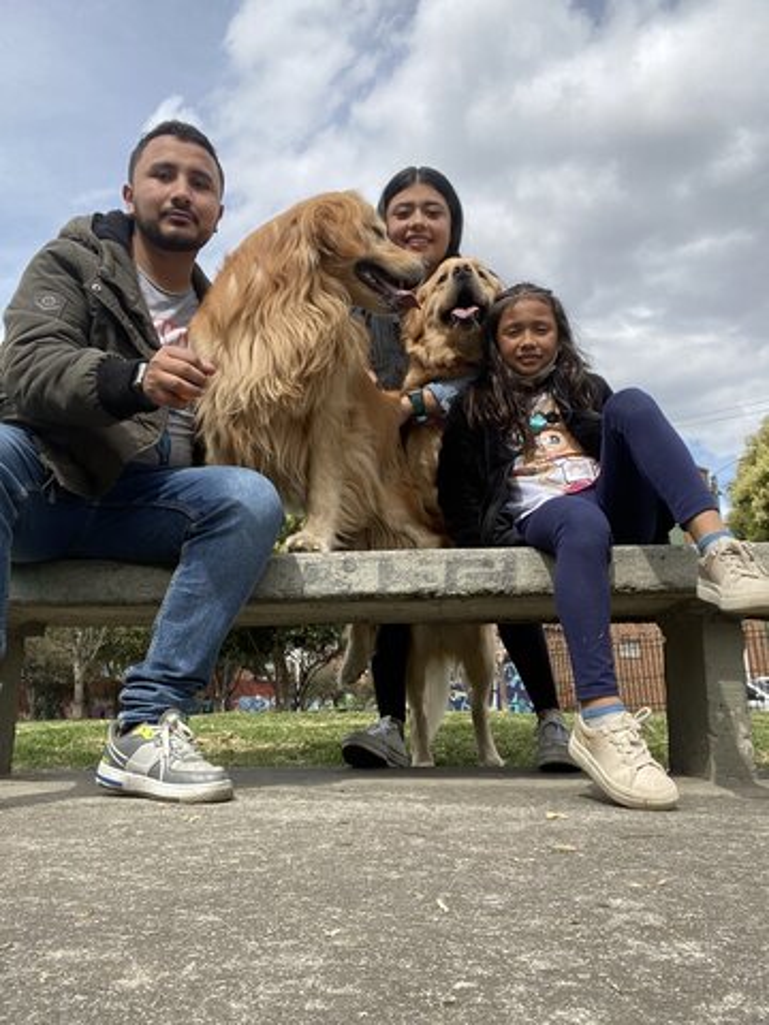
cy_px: 512
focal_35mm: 30
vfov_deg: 60.0
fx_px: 889
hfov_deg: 46.8
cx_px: 384
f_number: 2.2
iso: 25
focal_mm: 2.71
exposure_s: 1/659
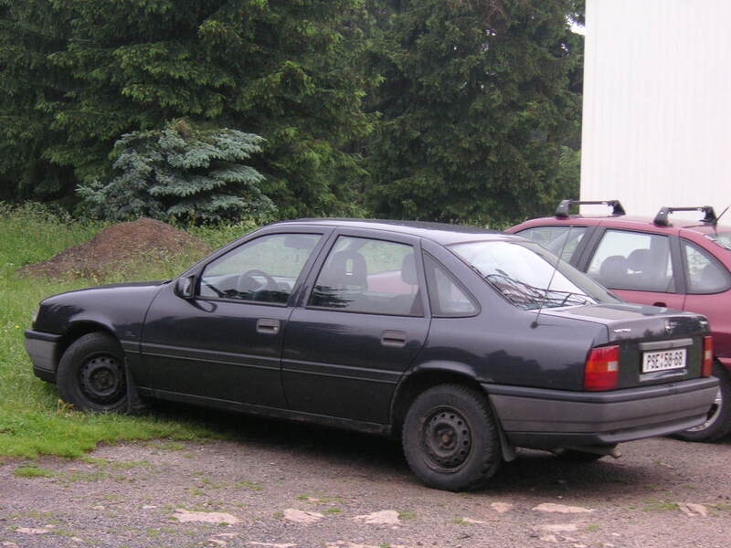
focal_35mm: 92
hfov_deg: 21.3
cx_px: 366
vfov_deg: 16.1
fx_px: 1943
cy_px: 274
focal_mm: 15.2
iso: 64
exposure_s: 1/90
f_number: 4.8
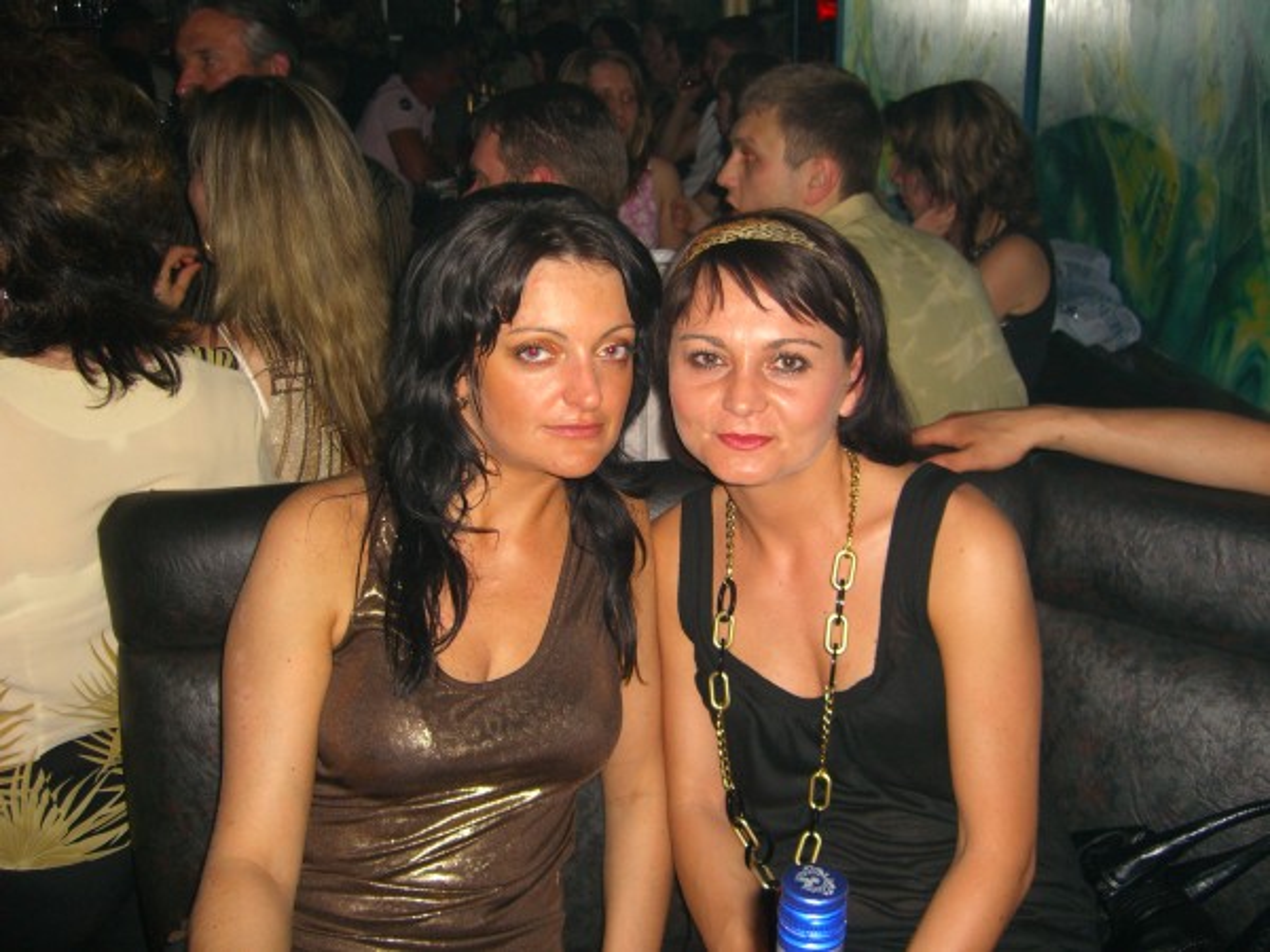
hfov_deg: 49.0
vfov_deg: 37.7
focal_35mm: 38
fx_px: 1394
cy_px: 476
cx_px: 635
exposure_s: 1/60
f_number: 2.8
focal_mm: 7.9
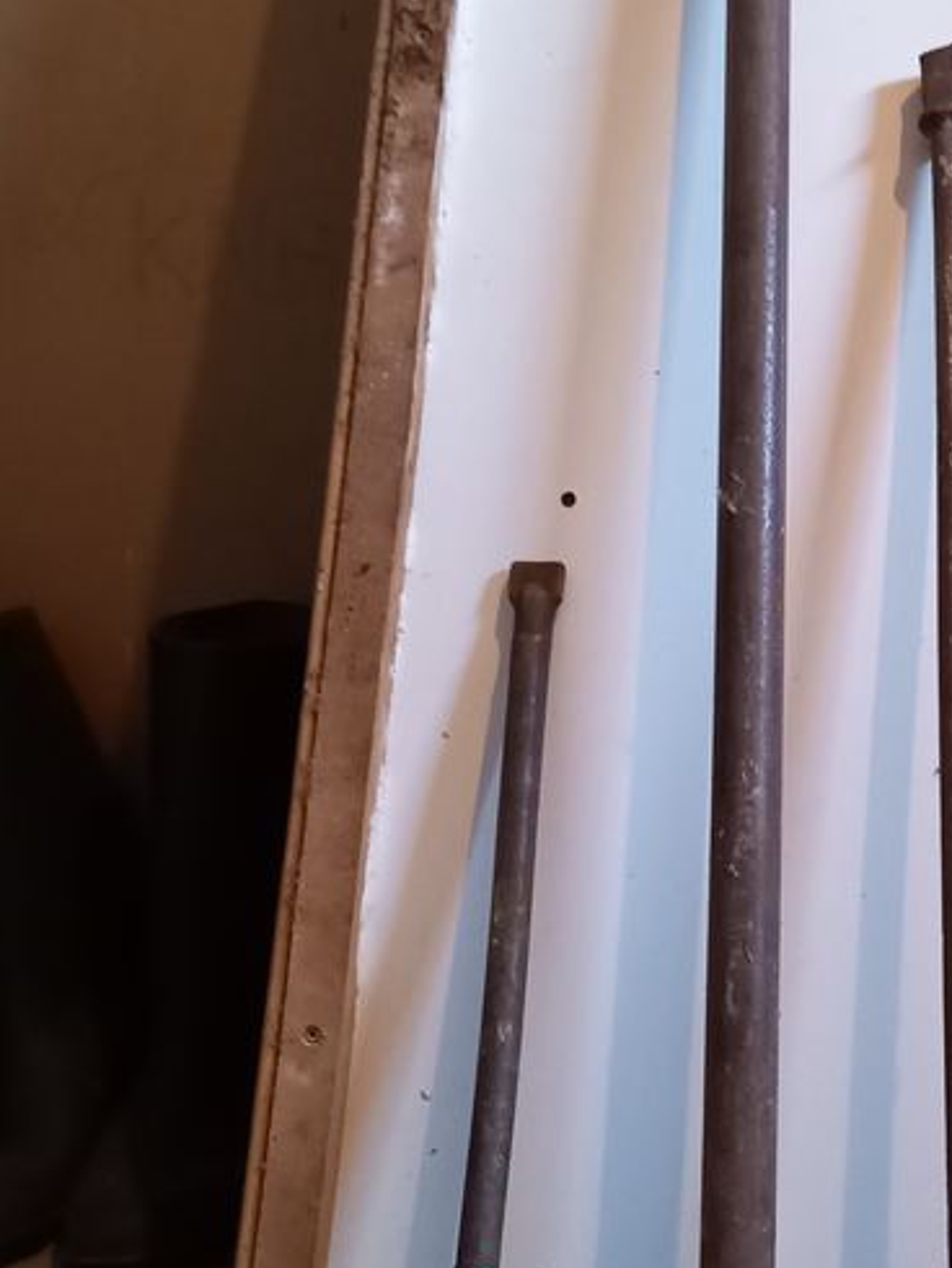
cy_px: 662
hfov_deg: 27.4
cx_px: 885
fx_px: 1868
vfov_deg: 37.5
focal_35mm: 51
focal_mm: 4.65
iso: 1250
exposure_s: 1/16.7
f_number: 1.8
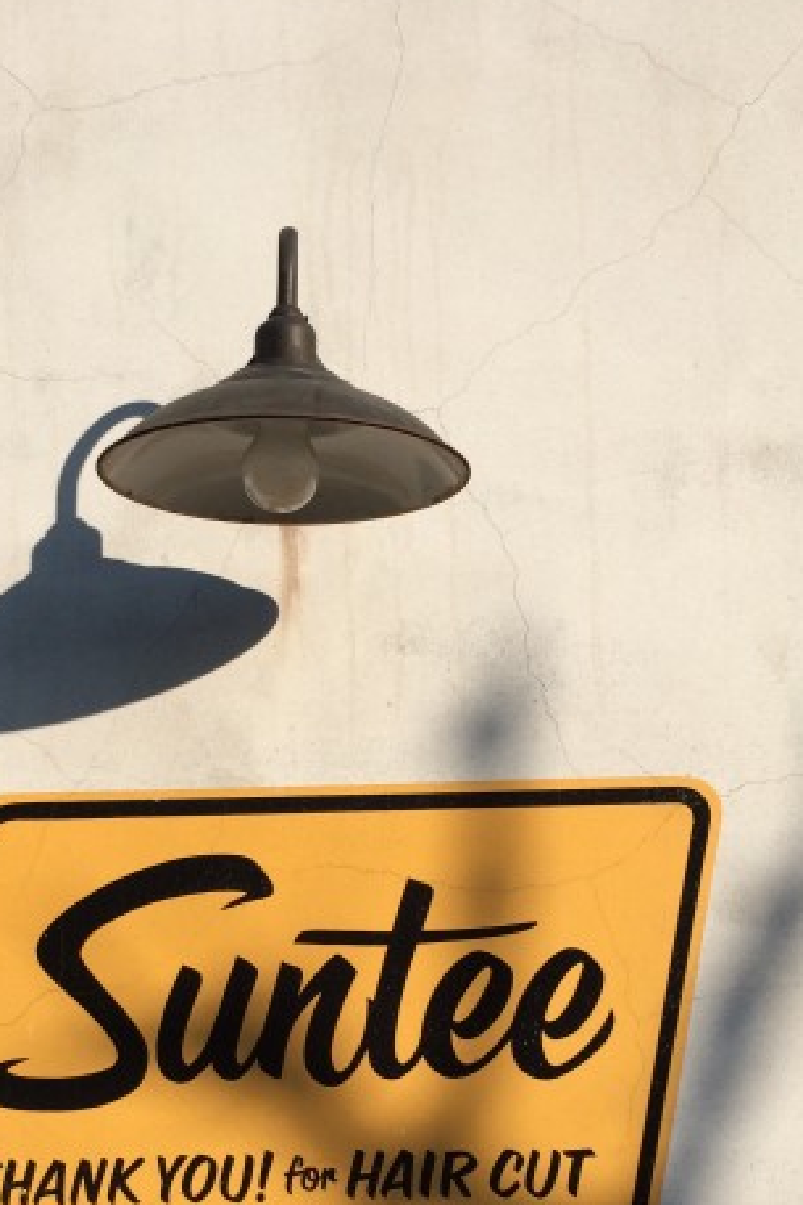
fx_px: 1607
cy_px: 847
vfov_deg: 40.4
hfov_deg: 27.9
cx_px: 261
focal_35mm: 48
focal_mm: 4.12
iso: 32
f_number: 2.2
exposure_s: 1/2564
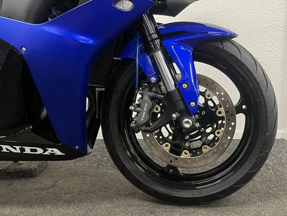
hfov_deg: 51.9
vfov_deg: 40.7
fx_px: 290
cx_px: 183
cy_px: 104
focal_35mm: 35
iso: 250
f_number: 1.6
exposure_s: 1/50
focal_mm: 5.1
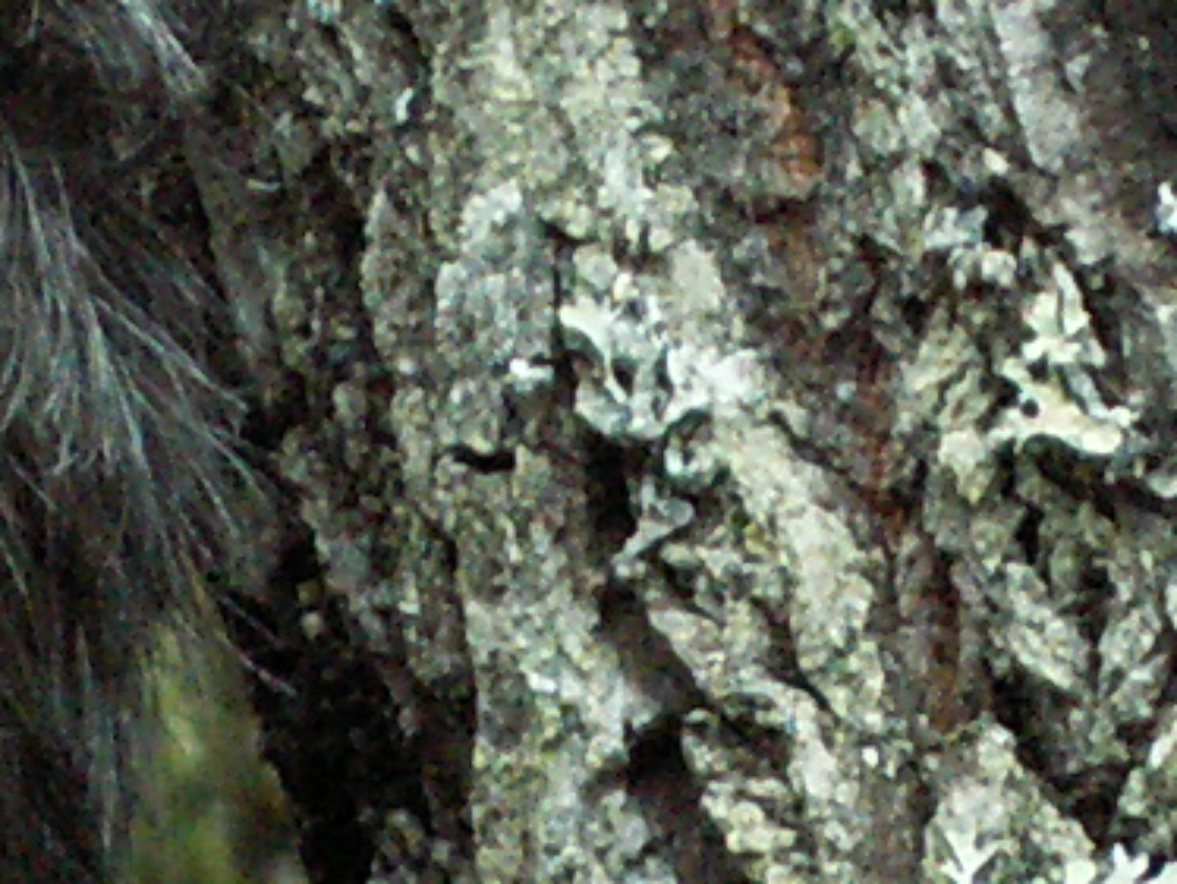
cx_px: 261
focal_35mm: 424
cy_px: 1755
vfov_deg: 3.5
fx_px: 14426
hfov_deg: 4.7
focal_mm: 10.28
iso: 160
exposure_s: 1/30
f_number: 3.2
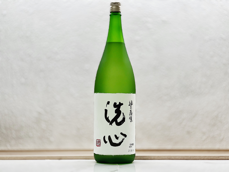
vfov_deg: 19.1
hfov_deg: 25.3
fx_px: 509
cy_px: 86
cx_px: 114
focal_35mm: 77
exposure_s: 1/100
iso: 125
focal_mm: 9
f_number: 2.8
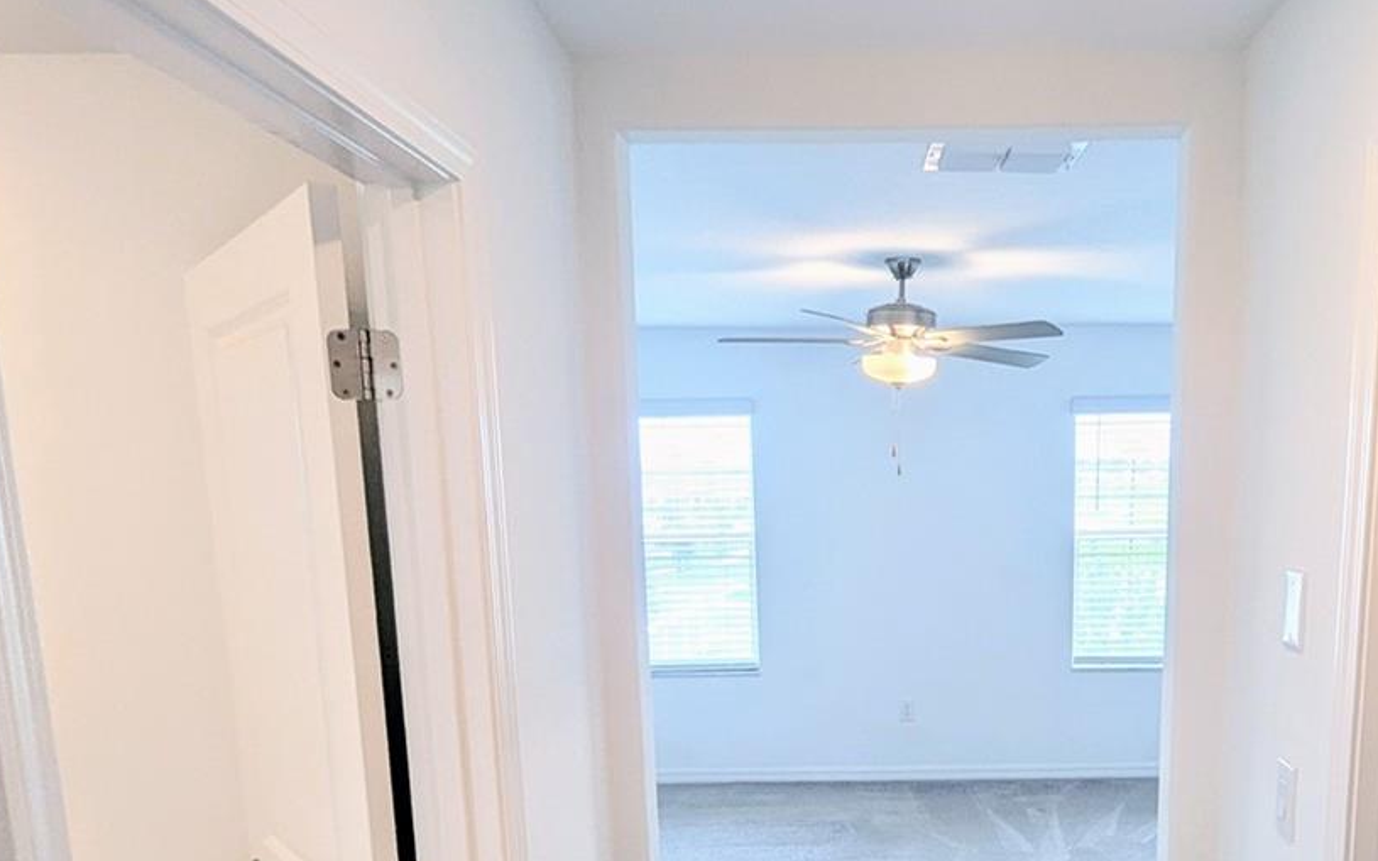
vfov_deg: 44.1
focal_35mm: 27
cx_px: 893
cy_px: 673
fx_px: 1014
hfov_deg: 66.9
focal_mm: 1.95
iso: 58
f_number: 2.2
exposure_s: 1/120
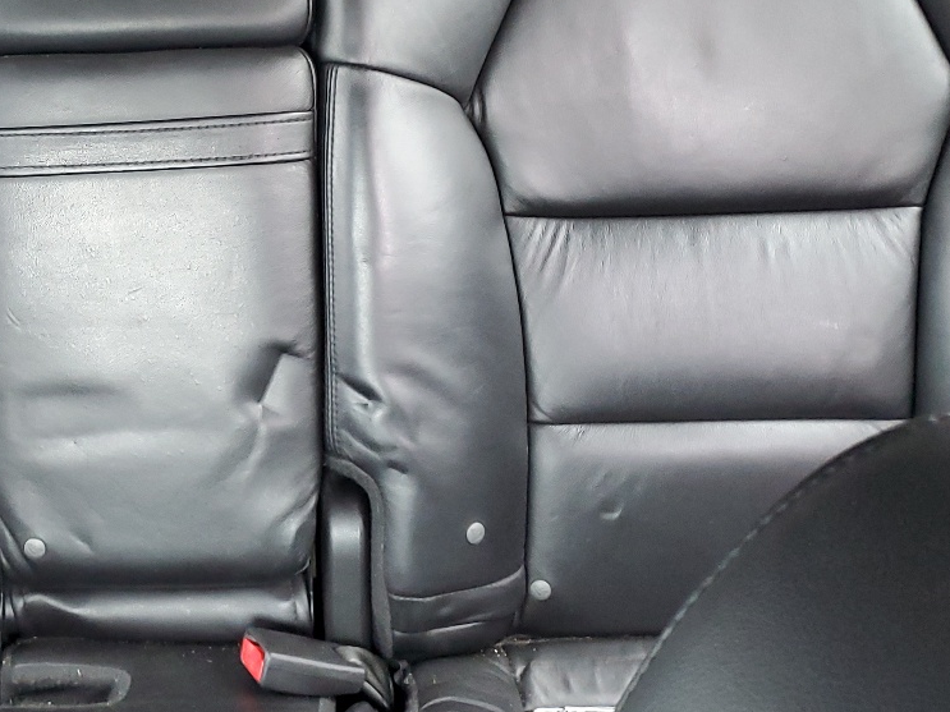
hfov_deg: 33.1
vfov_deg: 25.5
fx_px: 1537
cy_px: 120
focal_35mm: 56
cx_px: 151
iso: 238
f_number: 1.5
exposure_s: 1/60.2
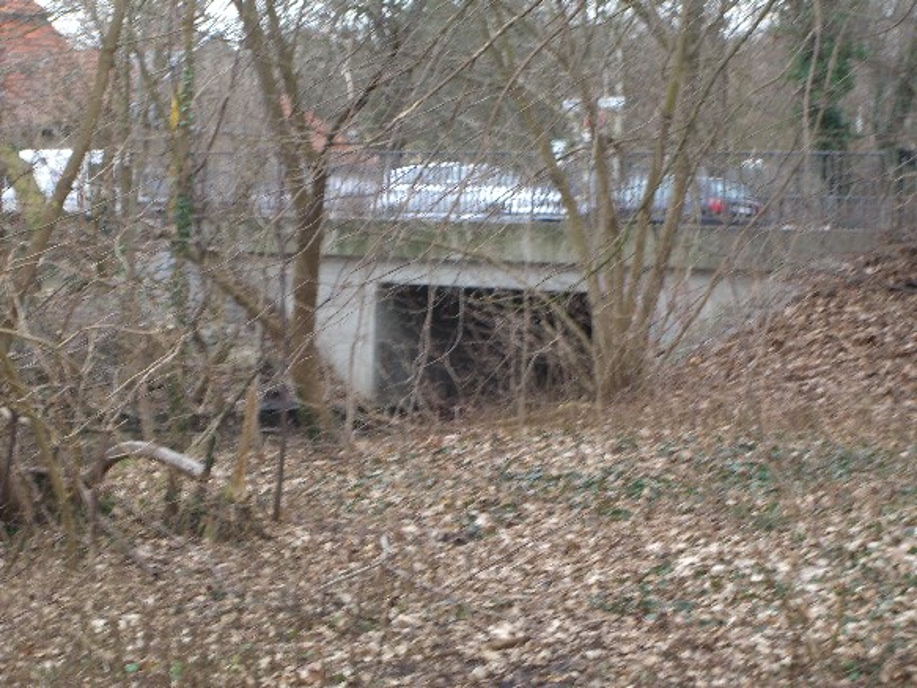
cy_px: 344
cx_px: 458
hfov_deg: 17.3
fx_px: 3019
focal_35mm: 114
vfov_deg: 13.0
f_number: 5.1
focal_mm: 23.7
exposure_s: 1/25
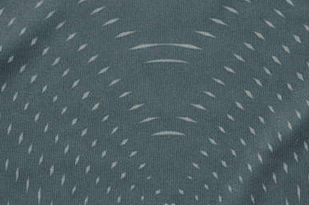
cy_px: 160
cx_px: 169
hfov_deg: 9.7
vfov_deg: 6.5
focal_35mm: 212
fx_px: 1818
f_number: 5
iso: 400
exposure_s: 1/100
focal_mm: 50
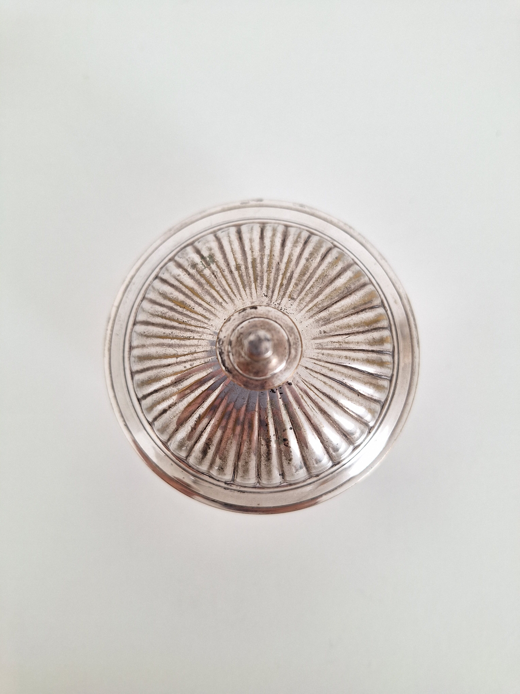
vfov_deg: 73.9
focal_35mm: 23
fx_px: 461
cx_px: 260
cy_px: 347
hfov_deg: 58.9
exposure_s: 1/50
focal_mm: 5.54
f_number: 1.8
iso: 40
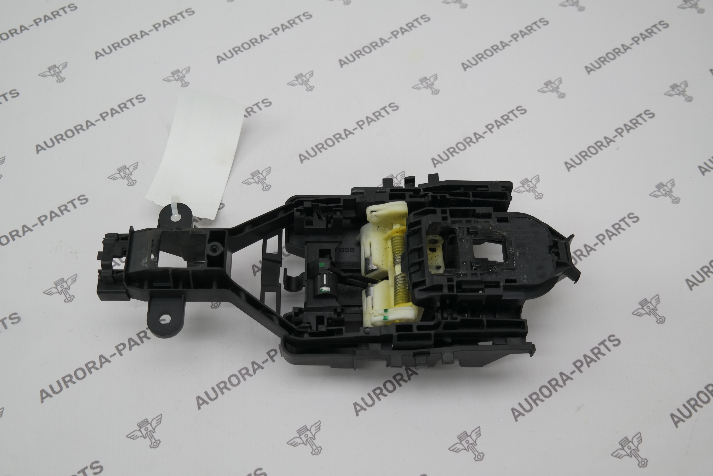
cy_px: 238
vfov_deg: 32.6
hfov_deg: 47.4
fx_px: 812
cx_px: 356
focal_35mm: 41
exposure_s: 1/100
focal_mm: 27
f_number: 4
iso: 100
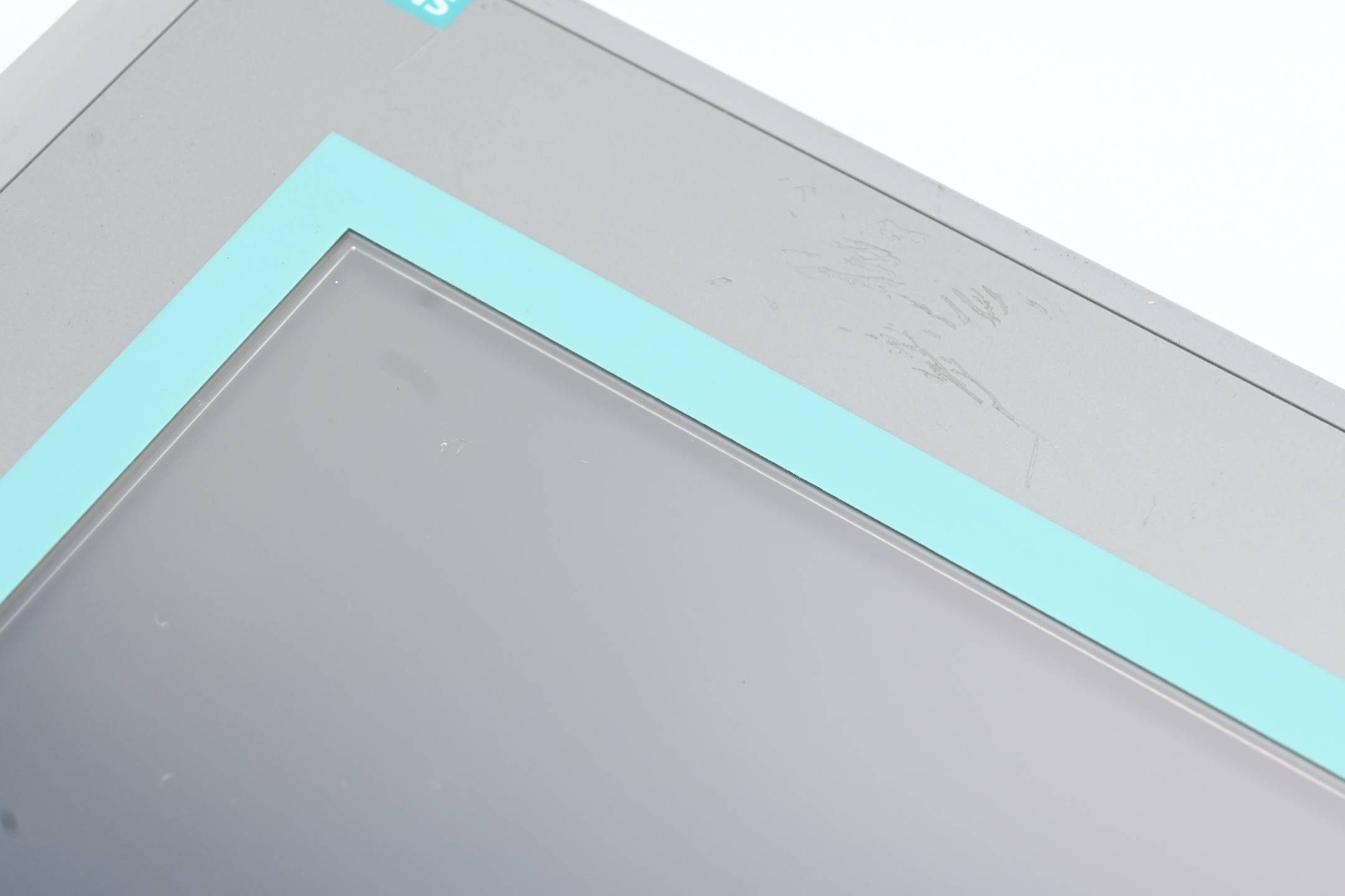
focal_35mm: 75
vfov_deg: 18.2
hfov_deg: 27.0
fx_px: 2802
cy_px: 448
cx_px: 672
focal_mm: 50
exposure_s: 1/80
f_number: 6.3
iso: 500
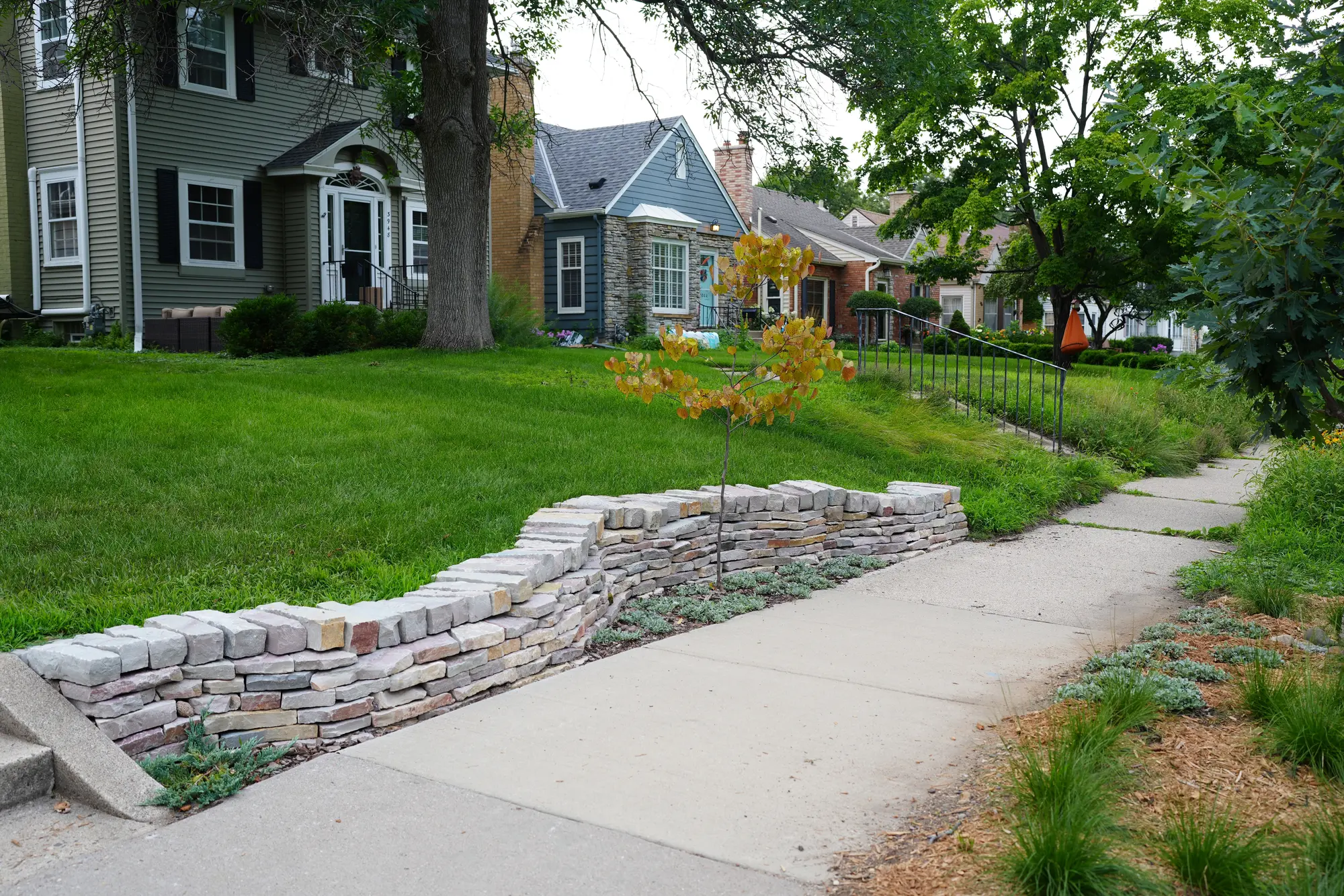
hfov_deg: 54.4
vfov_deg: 37.8
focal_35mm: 35
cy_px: 448
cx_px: 672
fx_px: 1306
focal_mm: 35
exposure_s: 1/60
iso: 100
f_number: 4
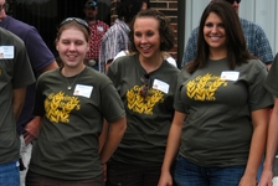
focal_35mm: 147
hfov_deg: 14.0
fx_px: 1136
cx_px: 153
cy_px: 117
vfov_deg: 9.4
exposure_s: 1/1000
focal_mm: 55
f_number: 4.5
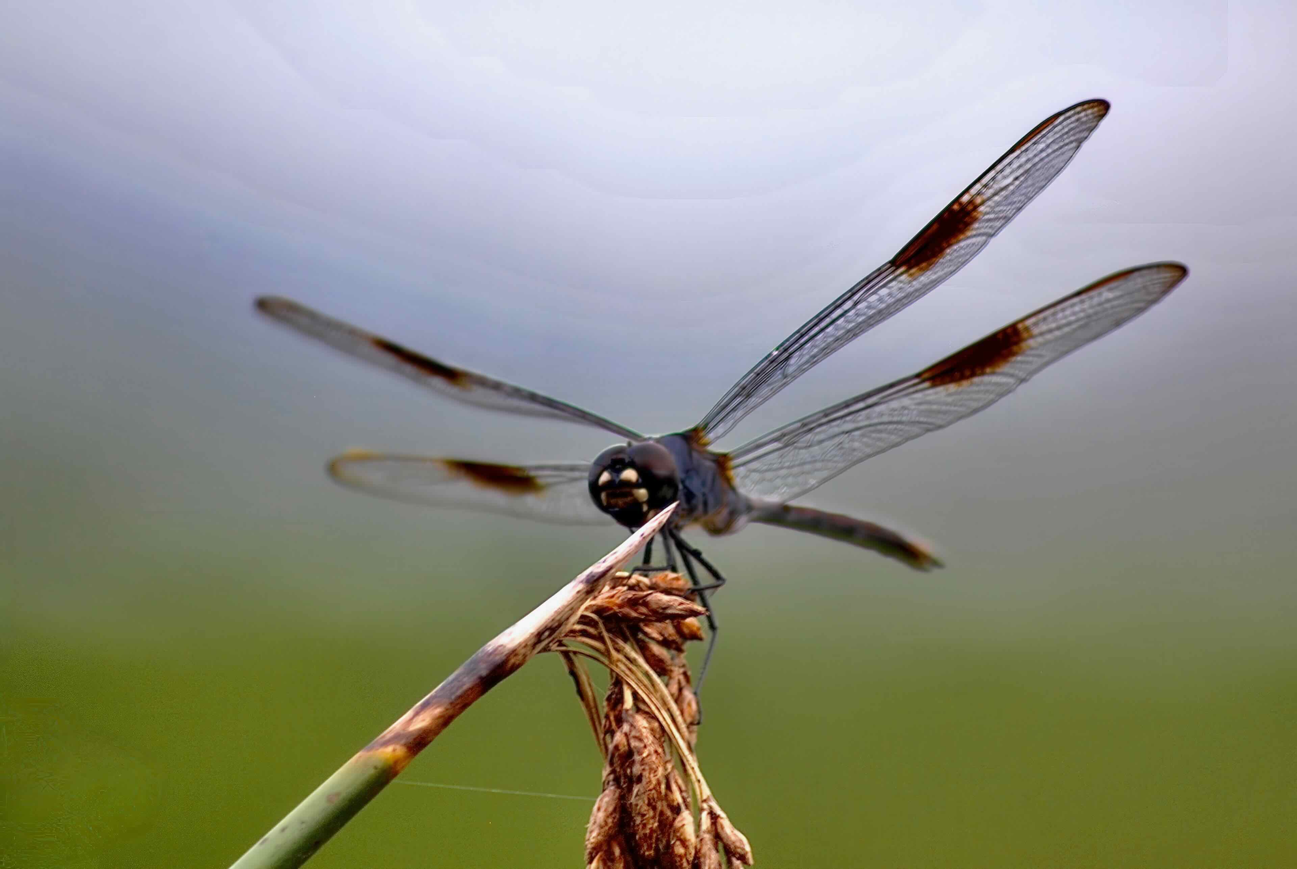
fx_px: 16233
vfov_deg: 3.1
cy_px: 434
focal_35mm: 450
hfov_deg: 4.6
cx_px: 648
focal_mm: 300
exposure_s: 1/80
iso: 400
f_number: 5.6
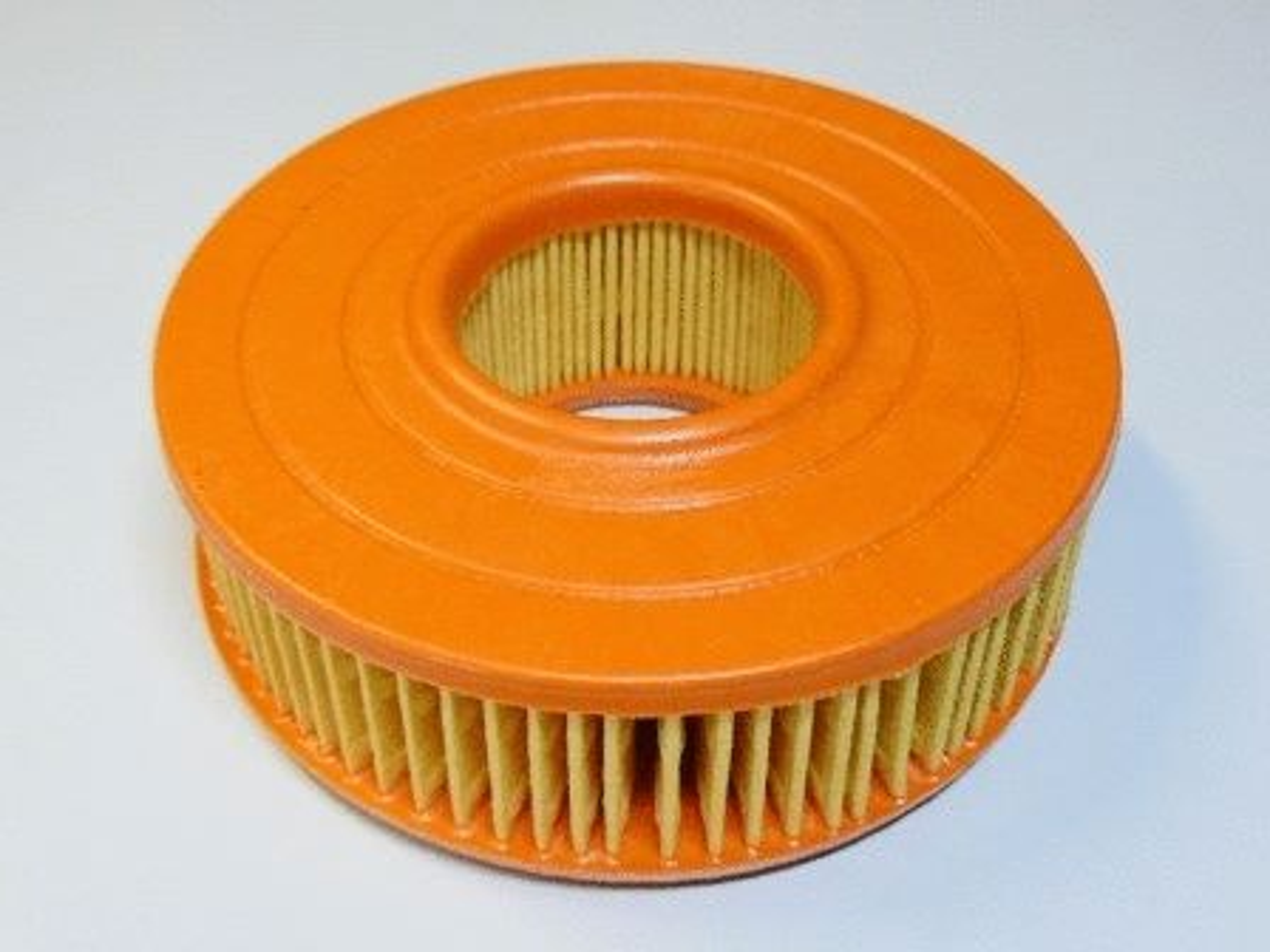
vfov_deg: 39.7
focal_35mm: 36
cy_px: 476
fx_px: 1321
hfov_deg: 51.4
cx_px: 635
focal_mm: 6
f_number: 2.8
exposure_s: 1/30
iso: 80
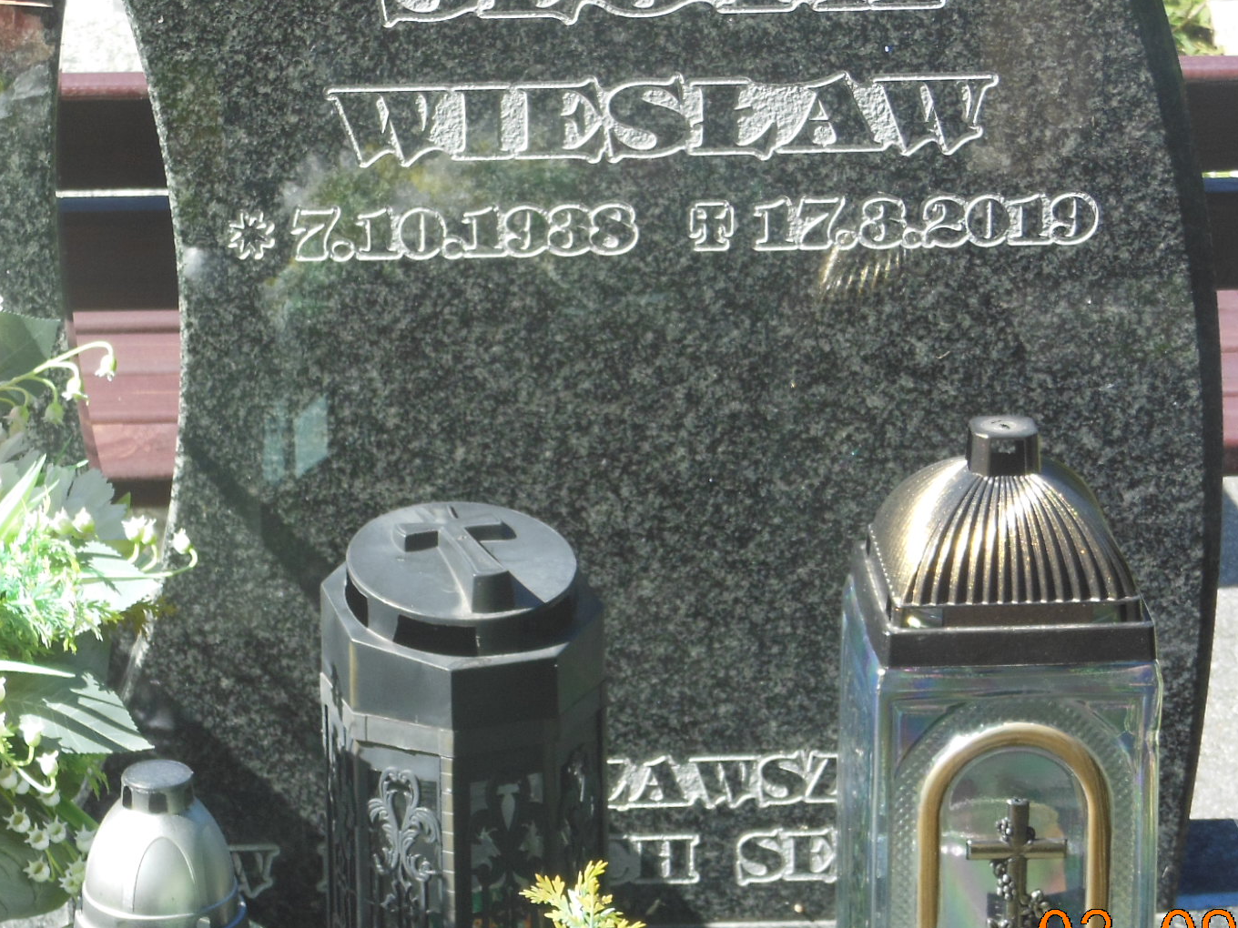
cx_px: 492
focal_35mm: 127
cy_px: 311
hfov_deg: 15.5
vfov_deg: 11.7
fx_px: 4542
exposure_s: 1/200
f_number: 4.4
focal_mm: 13.6
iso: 125
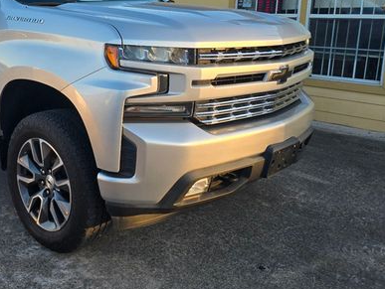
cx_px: 93
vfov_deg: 37.2
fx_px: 423
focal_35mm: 38
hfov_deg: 47.0
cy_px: 88
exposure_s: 1/180
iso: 12
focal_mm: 6.3
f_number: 1.7
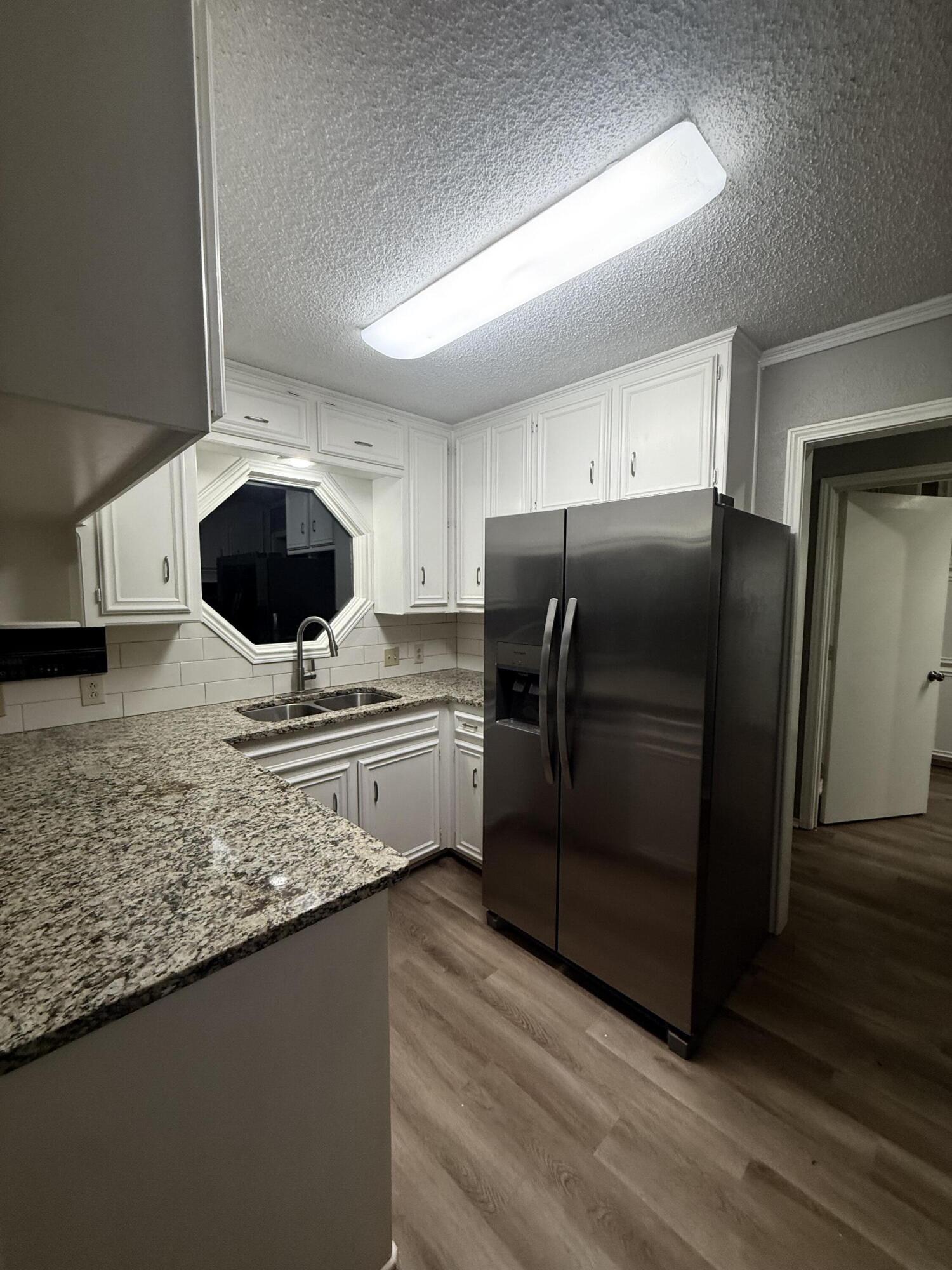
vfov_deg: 102.1
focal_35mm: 14
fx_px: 513
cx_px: 476
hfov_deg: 85.7
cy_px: 635
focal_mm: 2.22
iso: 200
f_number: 2.2
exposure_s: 1/120
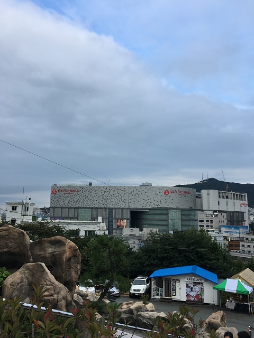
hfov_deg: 48.2
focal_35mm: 29
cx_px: 127
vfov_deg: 61.7
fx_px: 284
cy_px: 169
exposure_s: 1/254
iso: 25
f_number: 2.2
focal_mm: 4.15
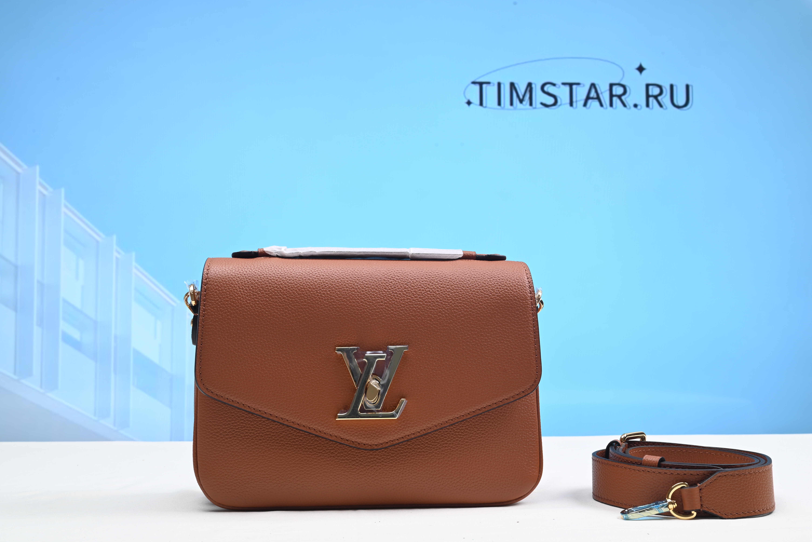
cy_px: 271
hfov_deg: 46.4
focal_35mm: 42
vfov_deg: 31.9
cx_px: 406
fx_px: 948
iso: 100
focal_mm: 42
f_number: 16
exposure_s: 1/2
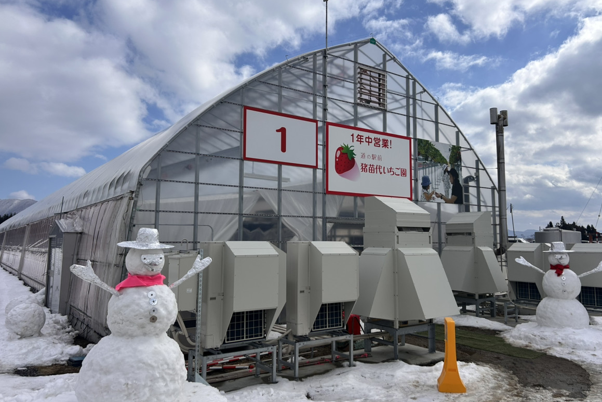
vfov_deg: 46.4
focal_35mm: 28
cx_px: 307
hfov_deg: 65.5
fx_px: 468
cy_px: 191
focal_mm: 5.7
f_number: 1.5
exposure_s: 1/11364
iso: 50
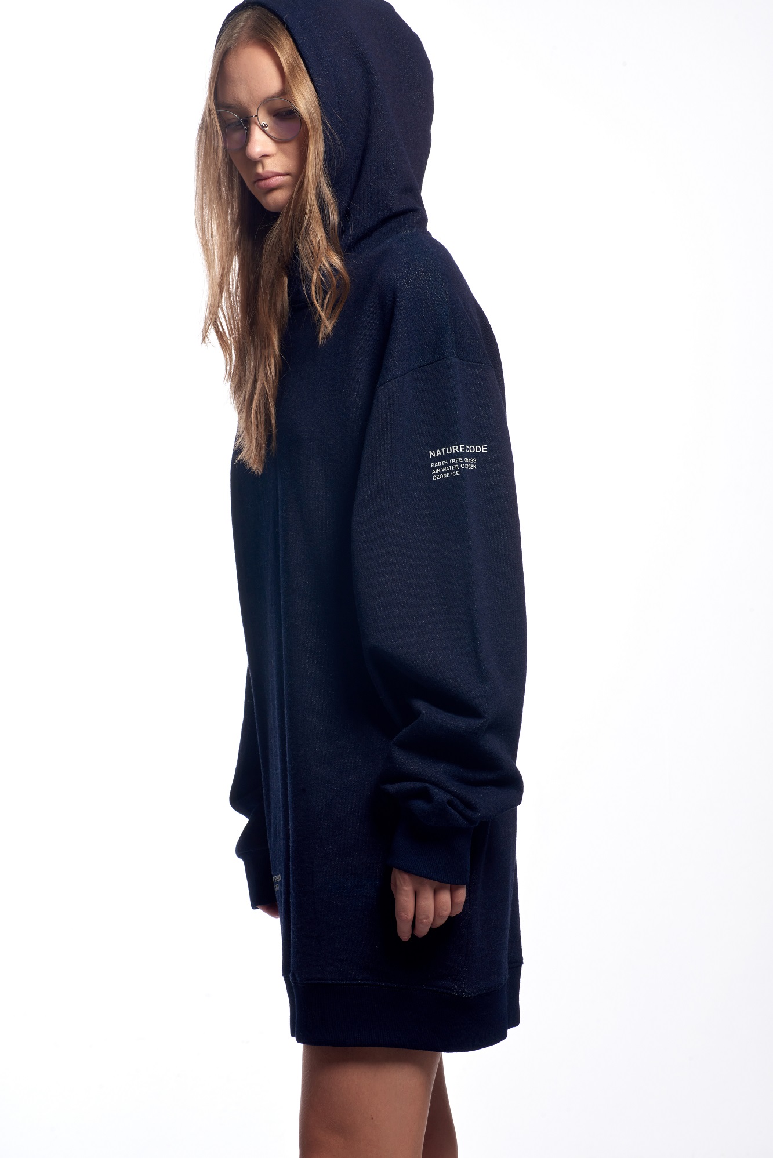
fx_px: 4183
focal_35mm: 130
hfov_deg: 10.6
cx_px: 386
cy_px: 579
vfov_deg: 15.8
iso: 100
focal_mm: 130
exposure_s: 1/200
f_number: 14
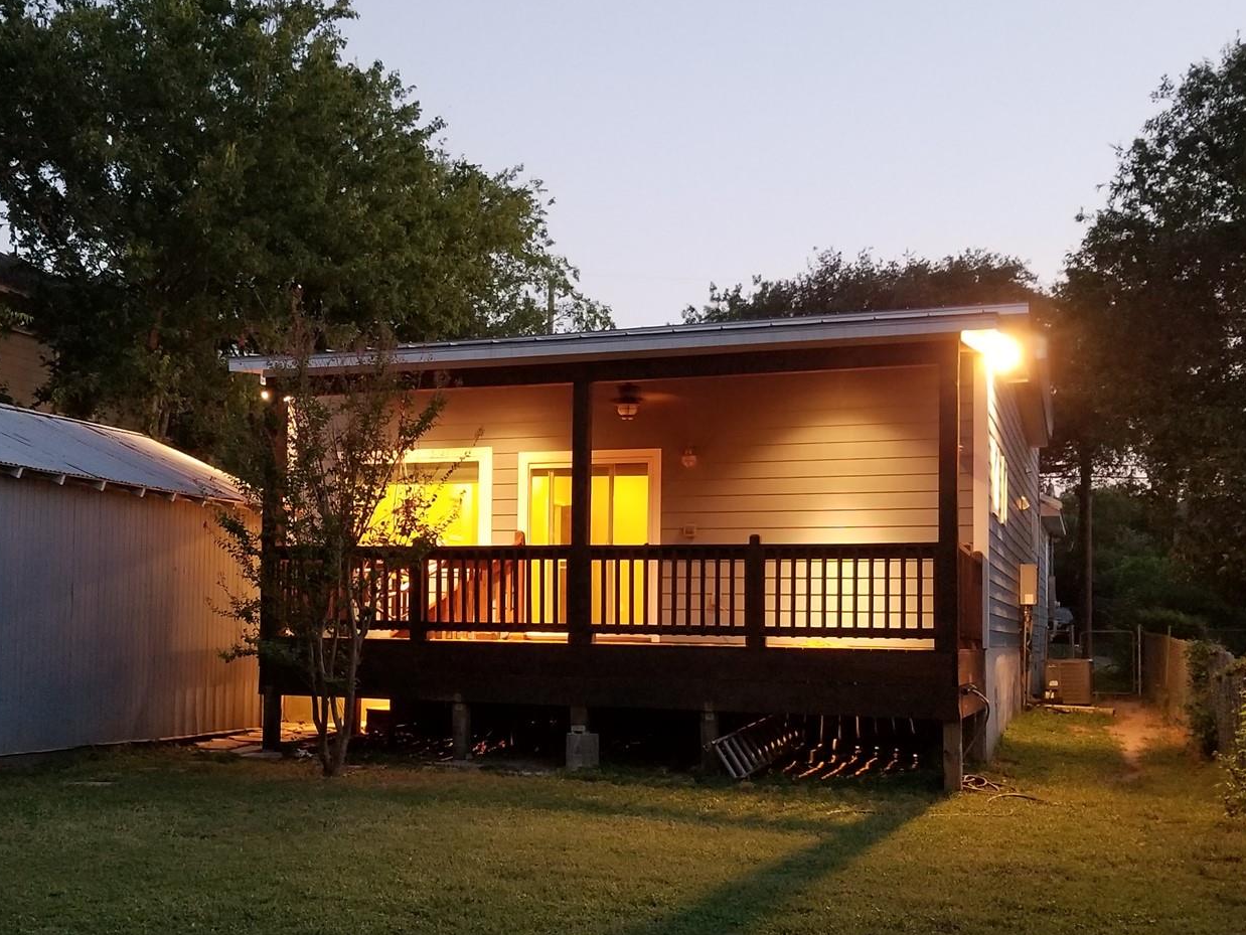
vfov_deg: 33.4
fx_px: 1548
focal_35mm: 43
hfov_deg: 43.4
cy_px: 591
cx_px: 437
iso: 400
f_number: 1.7
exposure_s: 1/10
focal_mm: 4.25
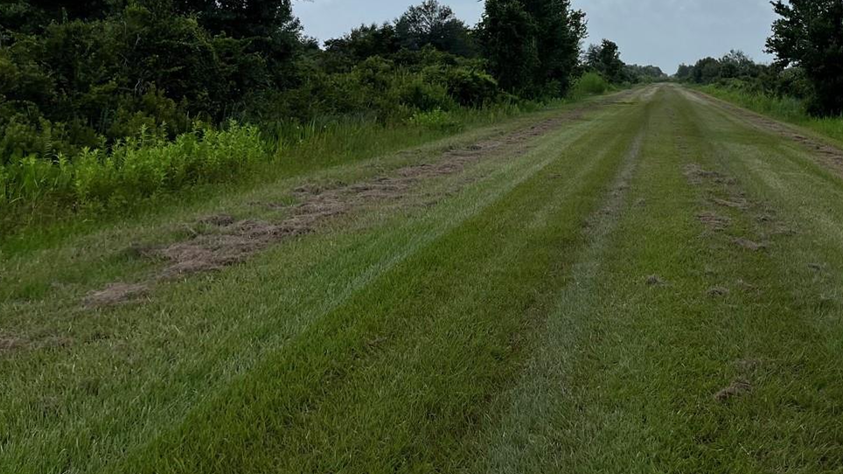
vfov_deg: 24.0
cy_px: -24
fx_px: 1050
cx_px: 631
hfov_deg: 42.4
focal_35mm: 47
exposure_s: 1/4854
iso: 50
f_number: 1.6
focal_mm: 5.1
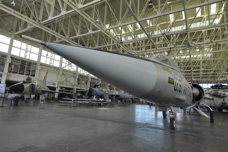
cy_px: 76
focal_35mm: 21
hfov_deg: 81.3
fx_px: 133
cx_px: 114
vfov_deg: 59.4
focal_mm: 14
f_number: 5.6
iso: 400
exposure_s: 1/125
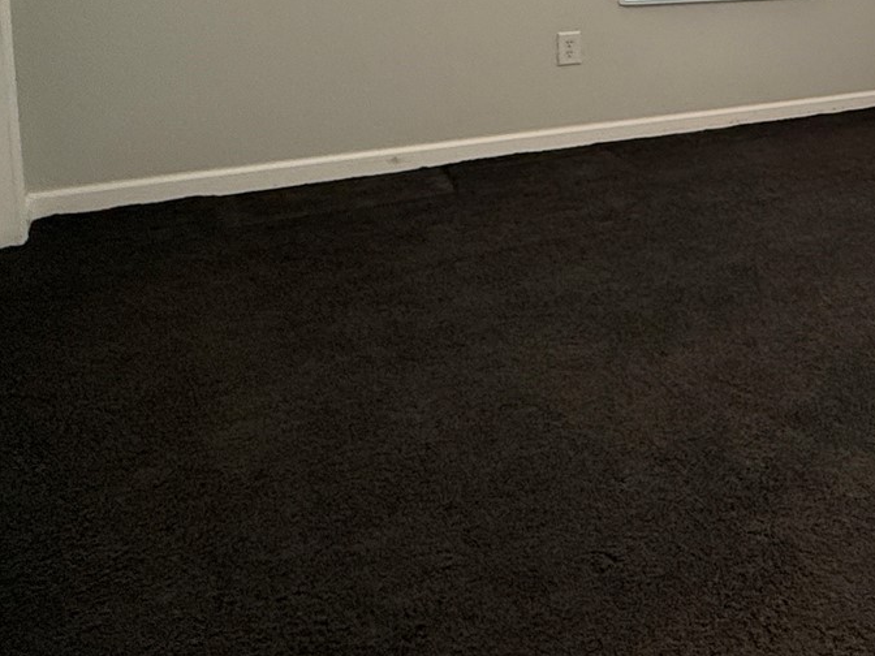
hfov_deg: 36.5
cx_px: 1040
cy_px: -8
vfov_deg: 32.9
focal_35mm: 40
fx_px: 1011
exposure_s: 1/120
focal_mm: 2.22
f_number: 2.2
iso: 200
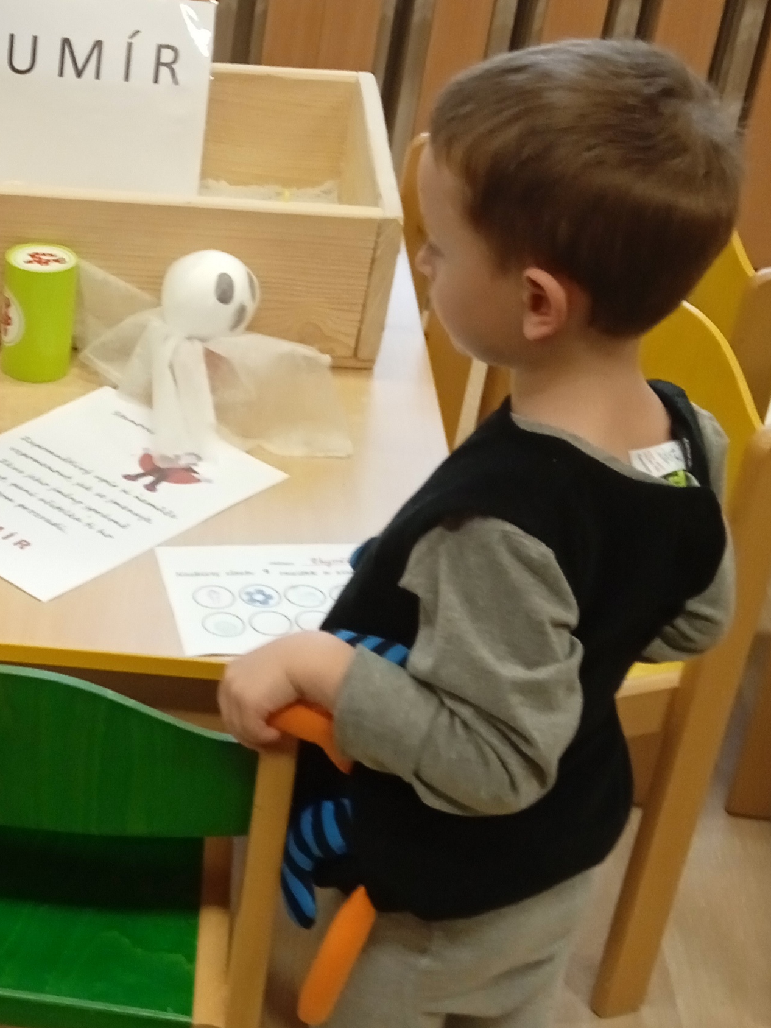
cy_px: 477
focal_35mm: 69
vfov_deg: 28.2
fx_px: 2049
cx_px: -104
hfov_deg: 20.2
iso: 241
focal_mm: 3.43
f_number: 2.2
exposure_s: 1/25
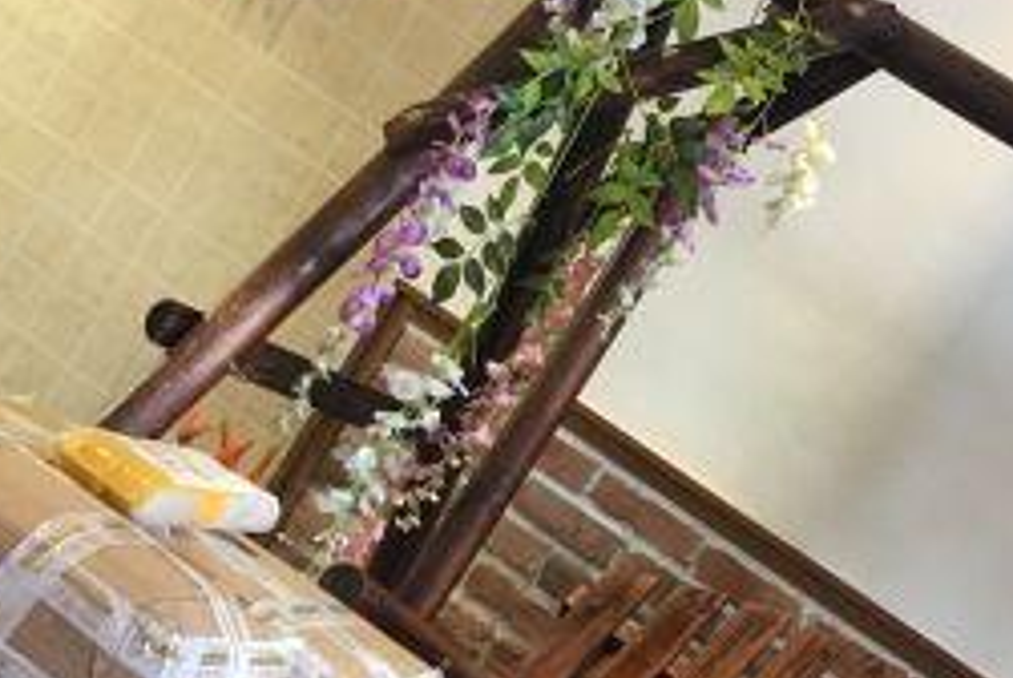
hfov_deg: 24.0
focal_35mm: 84
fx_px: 2366
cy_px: 741
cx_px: 702
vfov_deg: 15.9
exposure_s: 1/17
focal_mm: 4.15
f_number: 2.2
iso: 50
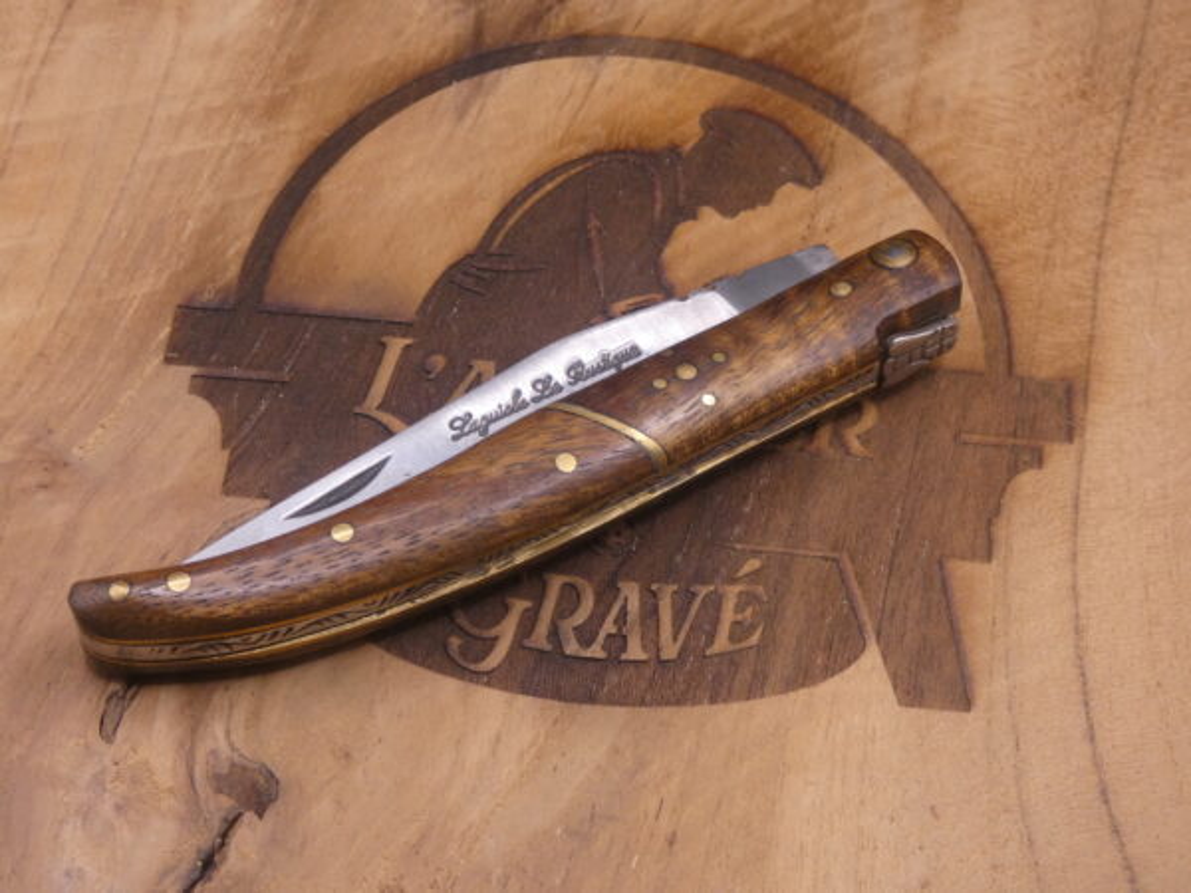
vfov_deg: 24.0
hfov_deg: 31.7
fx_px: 2099
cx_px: 596
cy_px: 446
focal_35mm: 61
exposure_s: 1/80
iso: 320
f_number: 4.1
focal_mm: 10.8
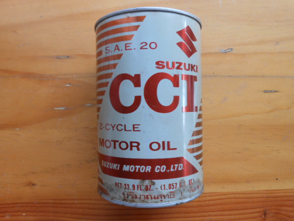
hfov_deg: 67.3
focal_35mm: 26
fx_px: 221
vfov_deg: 53.1
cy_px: 110
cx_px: 147
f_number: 3.5
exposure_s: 1/30
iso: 80
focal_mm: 4.6
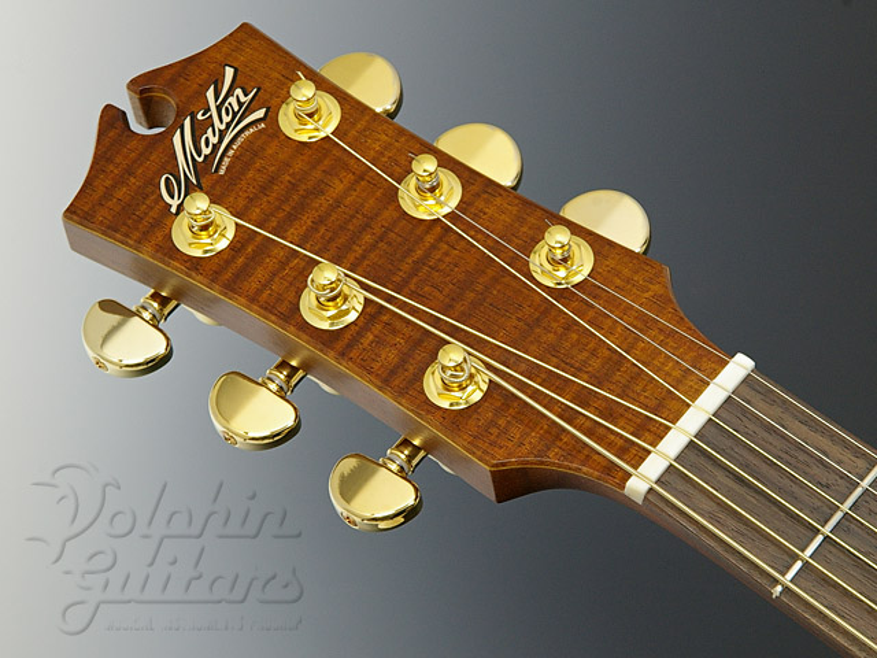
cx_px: 438
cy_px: 329
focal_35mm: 169
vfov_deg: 8.8
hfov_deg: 11.7
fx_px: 4282
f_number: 16
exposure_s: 1
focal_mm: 113
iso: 400
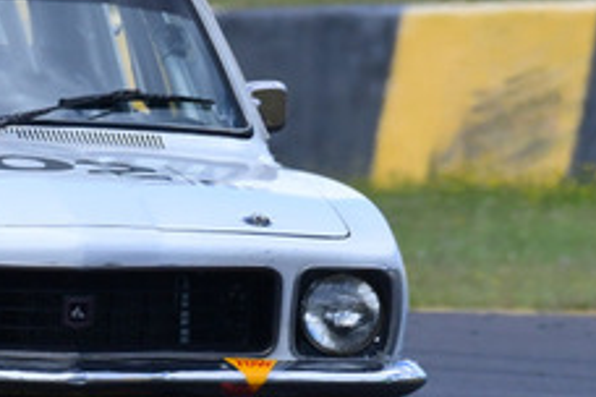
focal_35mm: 2629
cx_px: 89
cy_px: 71
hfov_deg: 0.8
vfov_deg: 0.5
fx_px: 43521
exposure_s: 1/640
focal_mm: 500
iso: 640
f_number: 10
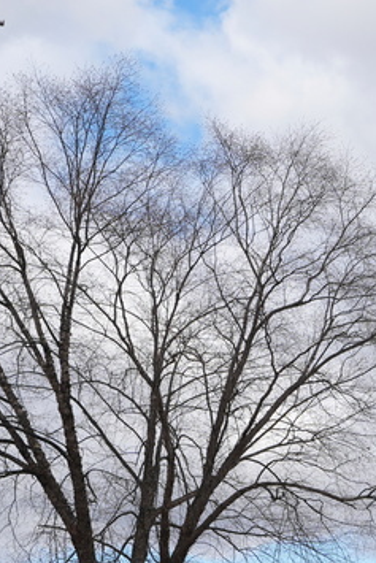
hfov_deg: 12.2
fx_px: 1581
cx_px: 716
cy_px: 348
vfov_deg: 20.2
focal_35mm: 101
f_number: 5.6
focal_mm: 35
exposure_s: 1/800
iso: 250
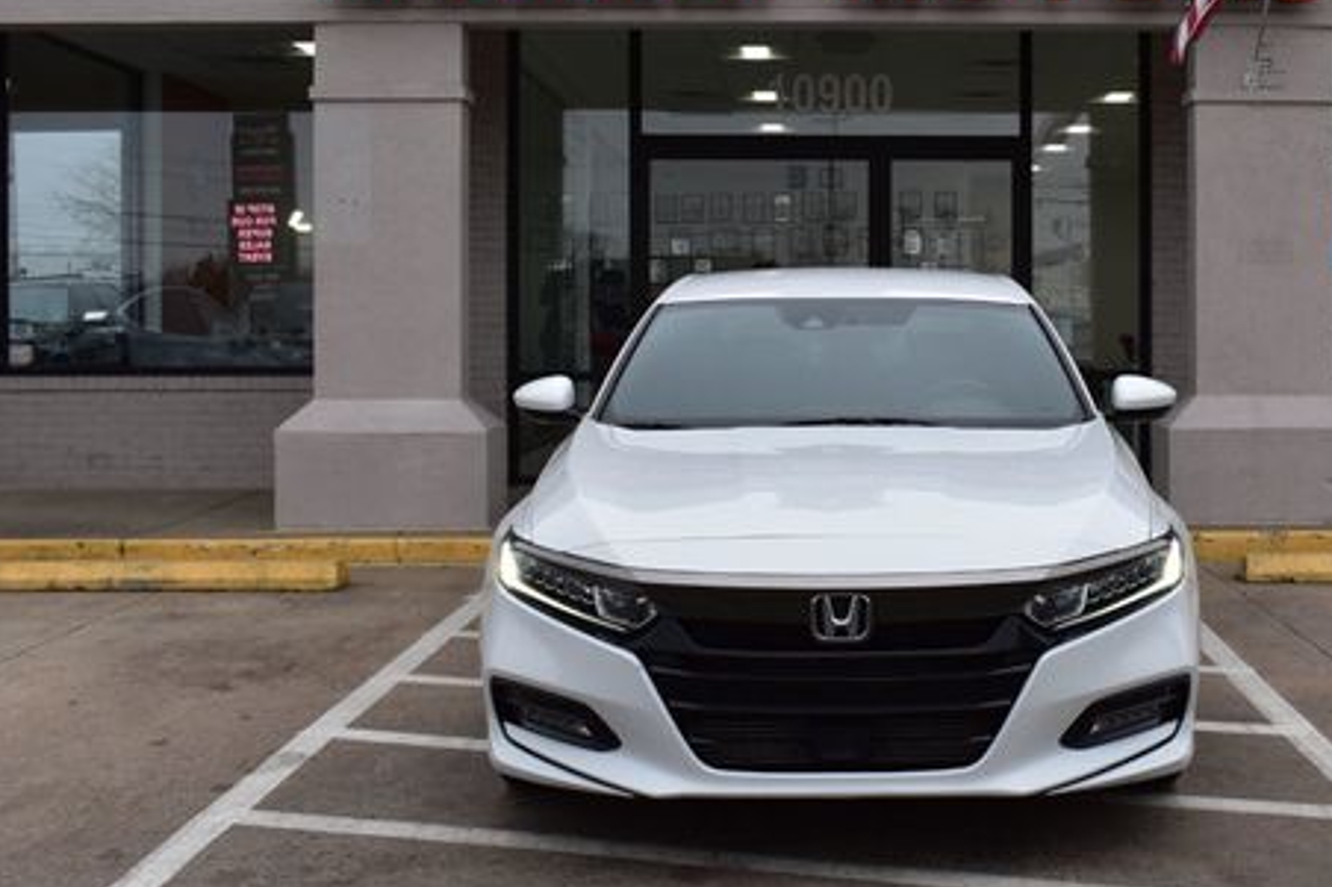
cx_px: 916
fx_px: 1886
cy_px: 348
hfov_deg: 38.3
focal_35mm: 51
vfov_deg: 26.4
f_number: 9
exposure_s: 1/160
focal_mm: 24
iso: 400
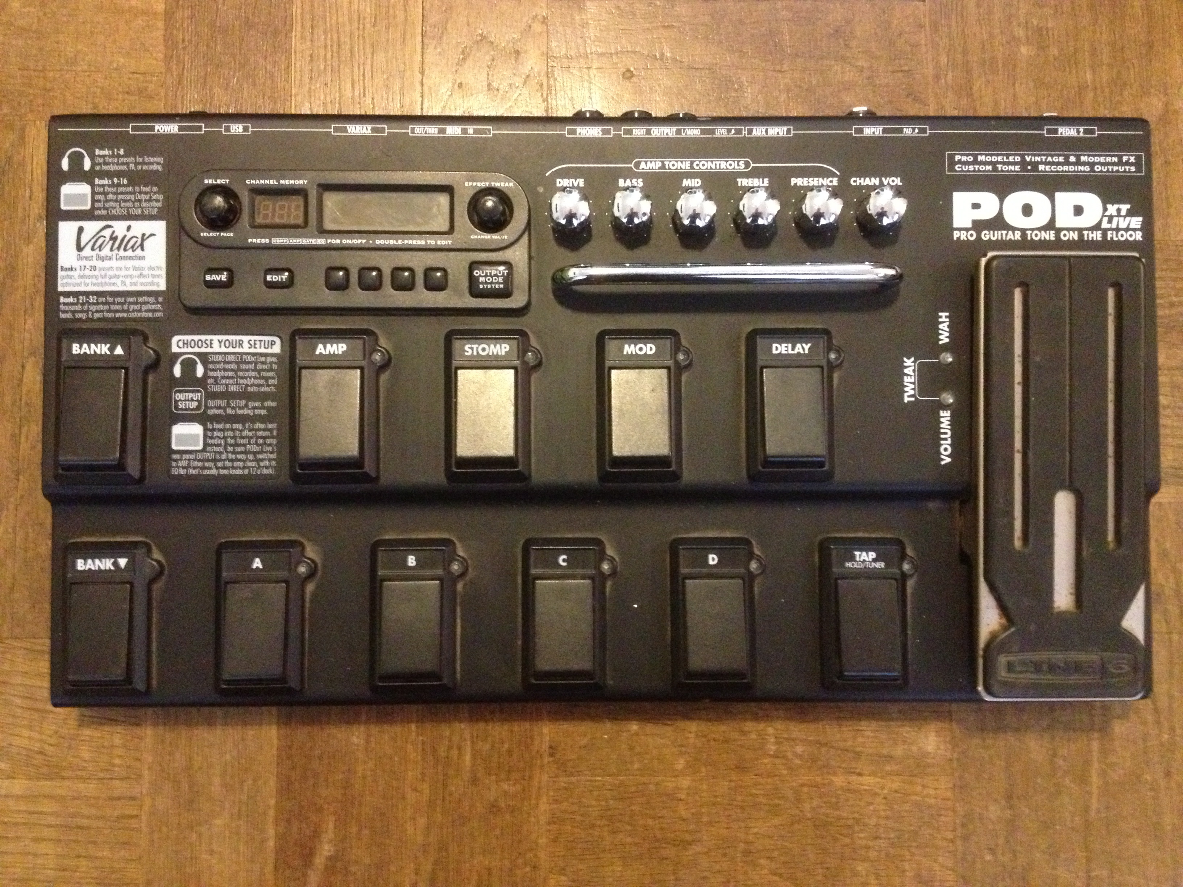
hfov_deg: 52.6
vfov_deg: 40.7
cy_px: 444
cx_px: 592
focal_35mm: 35
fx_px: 1196
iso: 800
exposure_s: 1/15
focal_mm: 4.28
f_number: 2.4
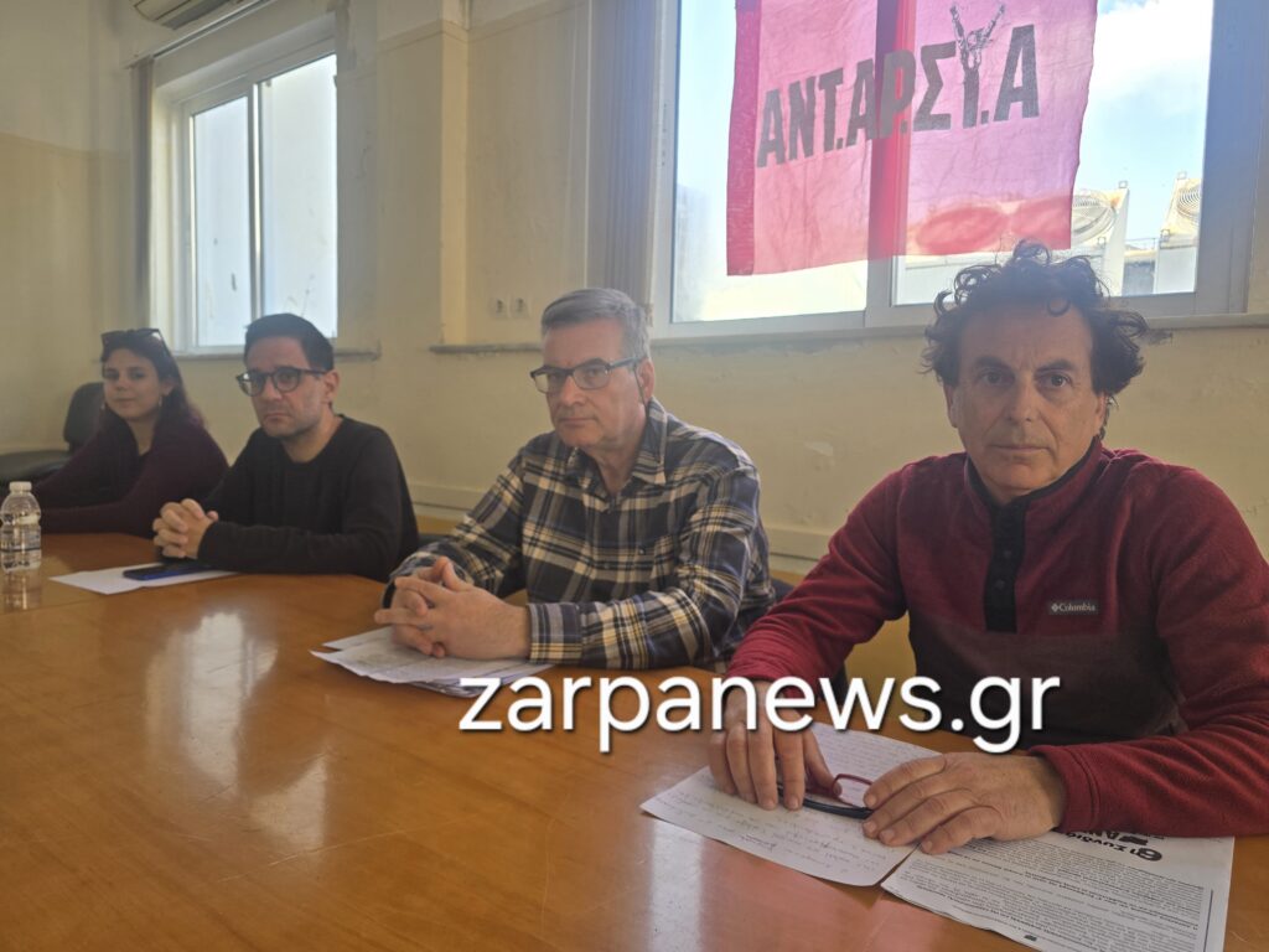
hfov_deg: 73.9
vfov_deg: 58.9
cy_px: 476
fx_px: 843
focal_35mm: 23
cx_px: 634
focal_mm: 6.3
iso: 50
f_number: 1.7
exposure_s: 1/182
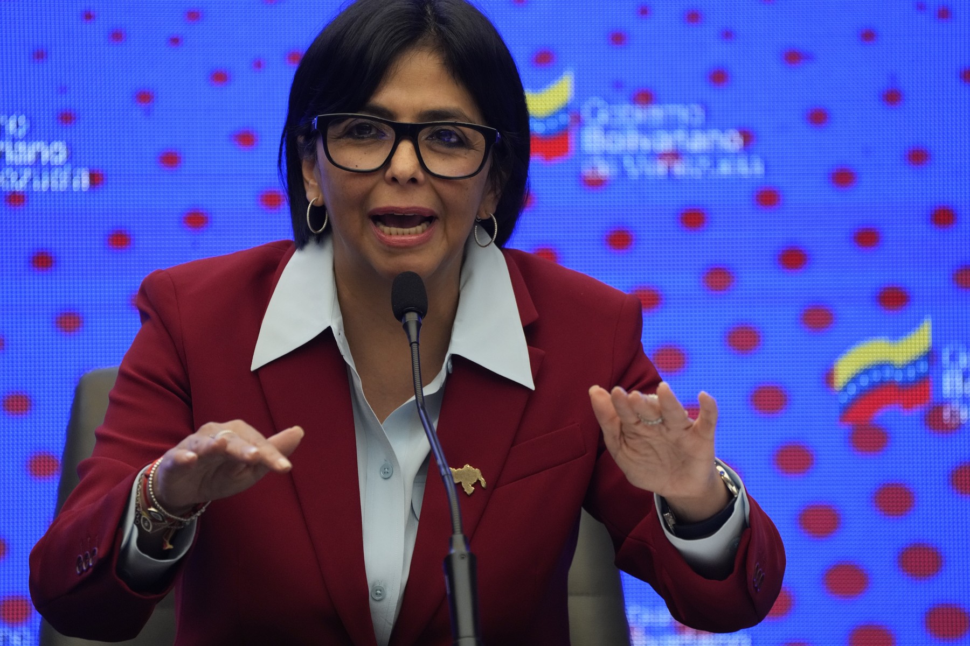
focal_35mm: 352
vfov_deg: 3.9
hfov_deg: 5.9
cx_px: 485
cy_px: 323
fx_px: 9484
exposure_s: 1/320
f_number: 5.6
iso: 3200
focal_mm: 352
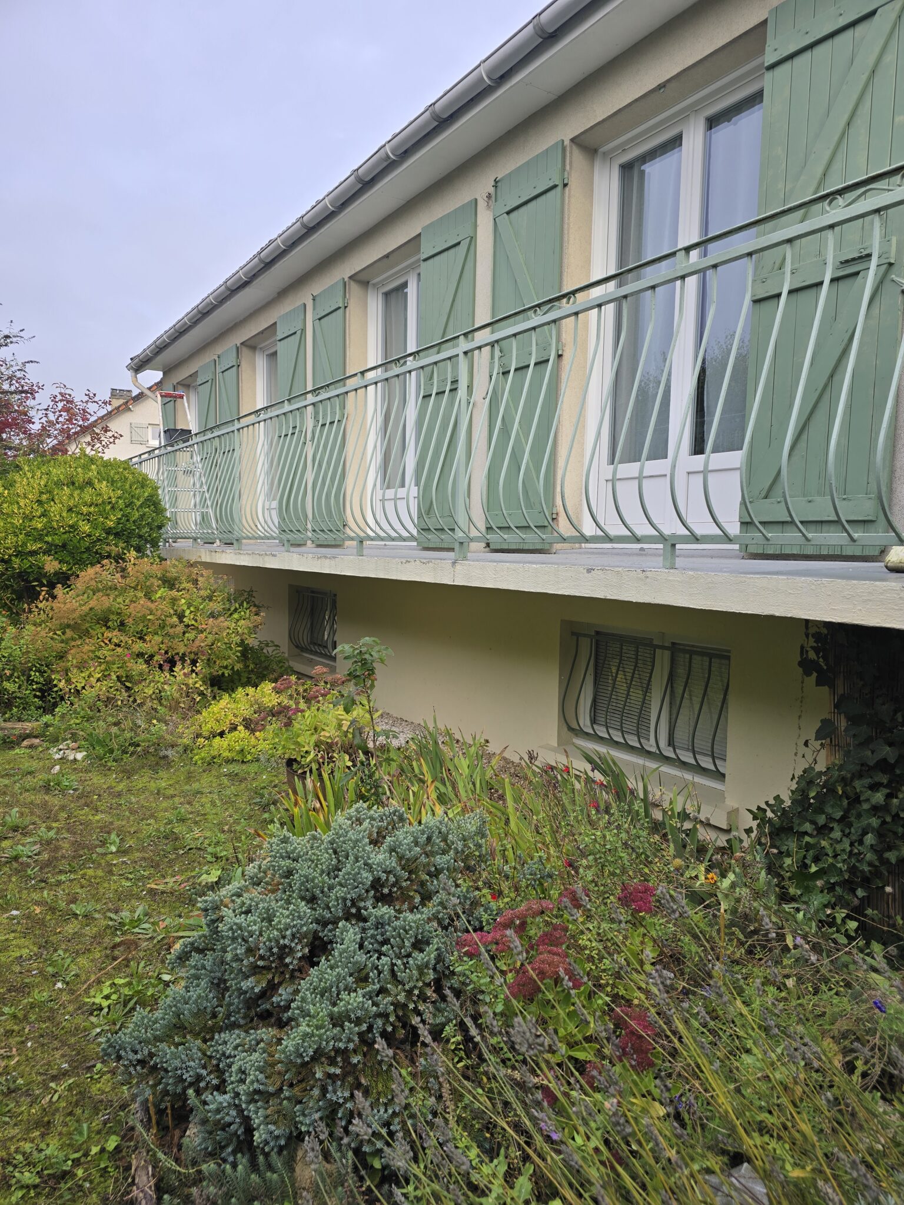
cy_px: 602
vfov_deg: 73.9
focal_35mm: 23
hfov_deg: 58.9
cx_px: 452
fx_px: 801
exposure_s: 1/180
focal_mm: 6.3
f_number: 1.7
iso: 20
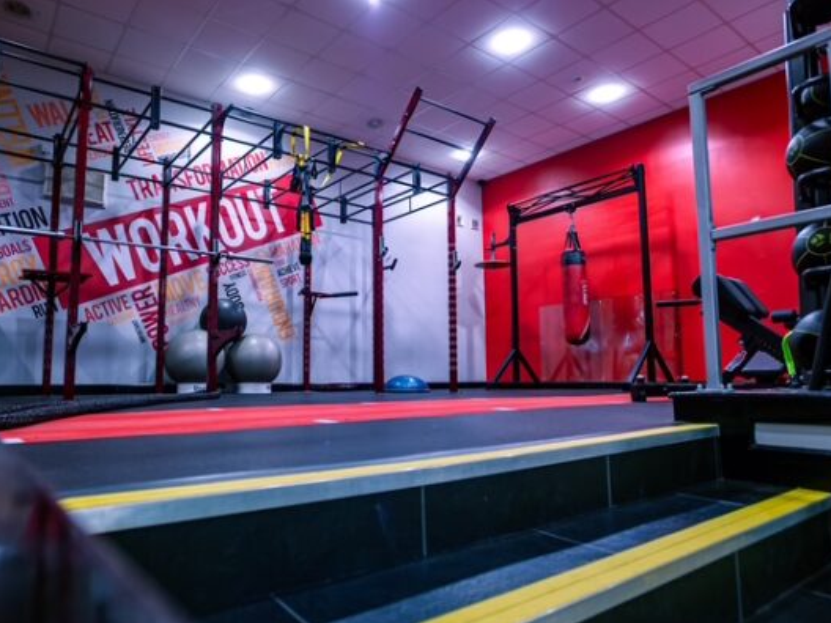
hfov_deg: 71.5
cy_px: 312
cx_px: 389
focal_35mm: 24
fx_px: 576
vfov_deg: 56.8
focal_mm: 22
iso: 800
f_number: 4
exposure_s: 1/20
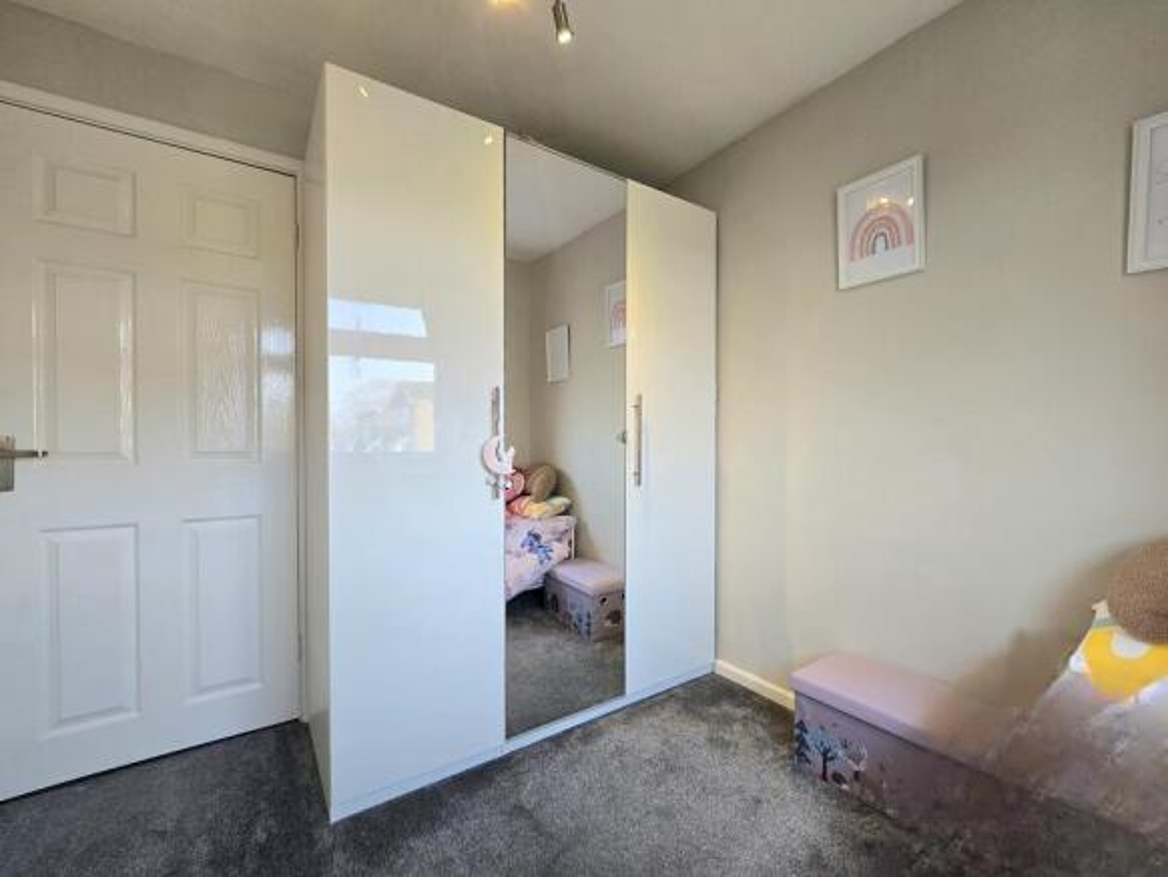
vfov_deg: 90.0
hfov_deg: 106.2
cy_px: 438
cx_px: 584
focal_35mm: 13
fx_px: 439
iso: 64
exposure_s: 1/50.3
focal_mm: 2.2
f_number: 2.2
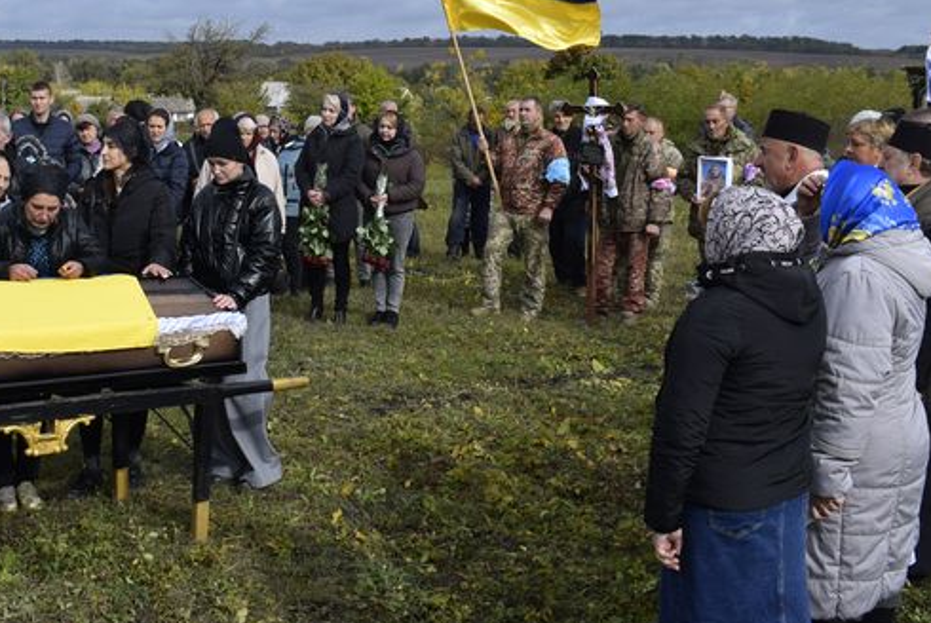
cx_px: 234
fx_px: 1366
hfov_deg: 36.7
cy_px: 155
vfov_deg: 25.4
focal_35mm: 53
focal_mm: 23
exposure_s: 1/400
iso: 200
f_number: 10
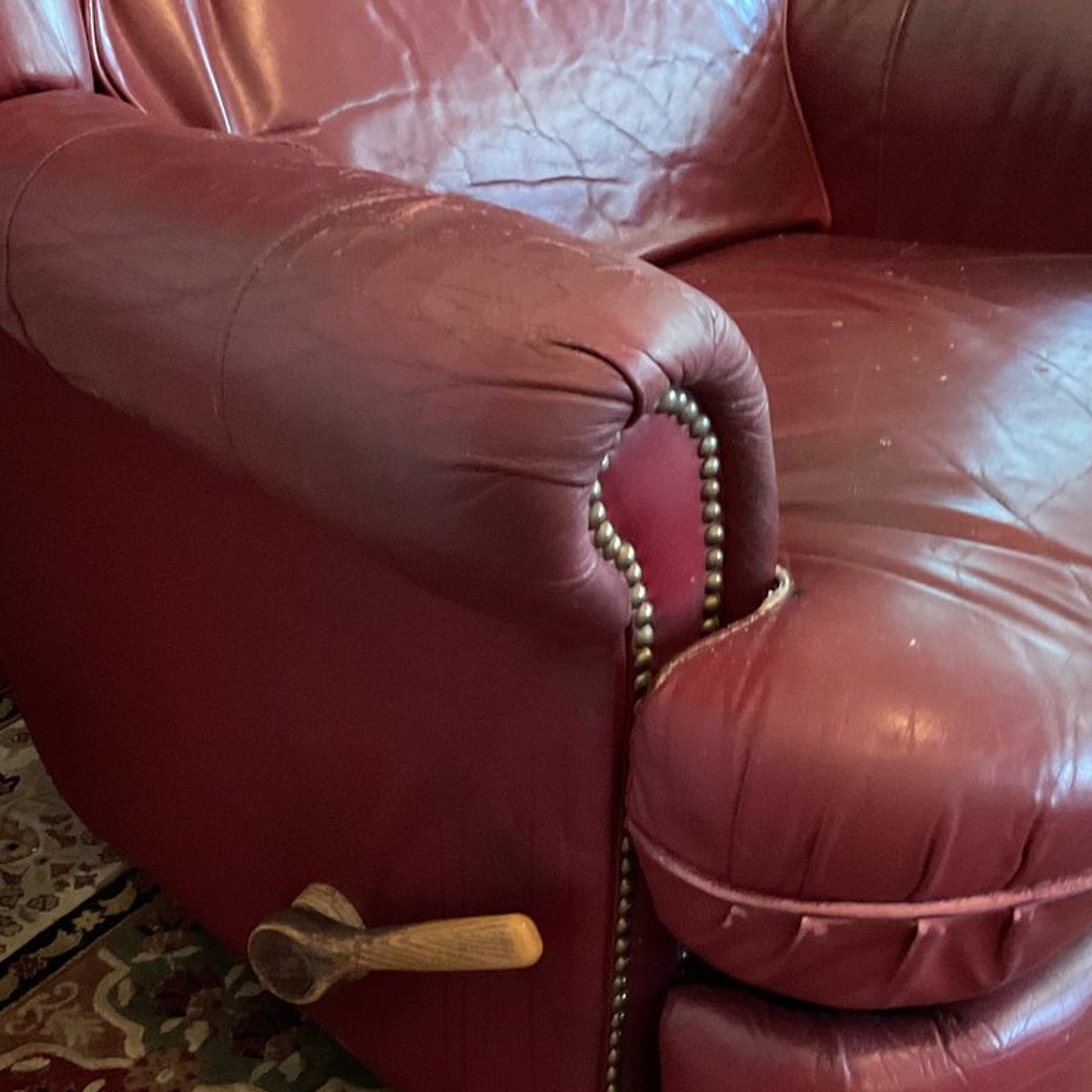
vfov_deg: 32.3
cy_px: 778
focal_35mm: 52
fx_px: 1856
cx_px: 545
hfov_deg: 32.8
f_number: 1.8
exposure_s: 1/24
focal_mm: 3
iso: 500
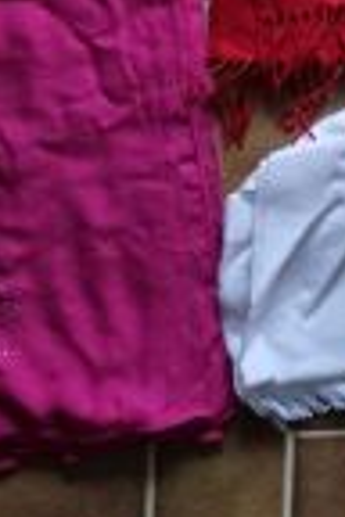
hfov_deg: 15.6
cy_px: -108
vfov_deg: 22.5
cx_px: 453
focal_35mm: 83
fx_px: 1193
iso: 500
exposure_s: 1/50
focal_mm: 6.7
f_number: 1.8
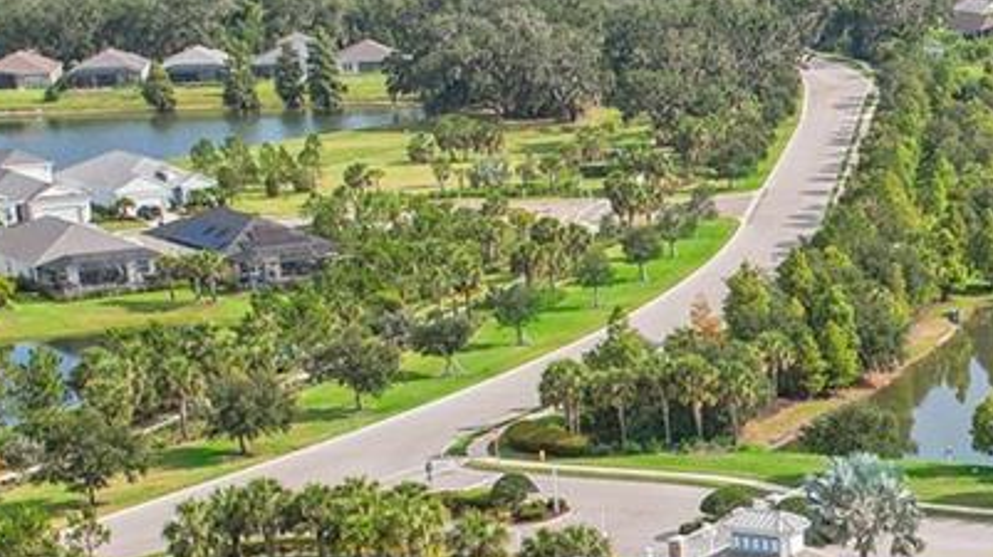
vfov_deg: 13.0
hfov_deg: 20.3
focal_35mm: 92
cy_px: 517
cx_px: 1431
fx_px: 2421
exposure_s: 1/3000
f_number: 2.8
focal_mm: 8.4
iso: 150
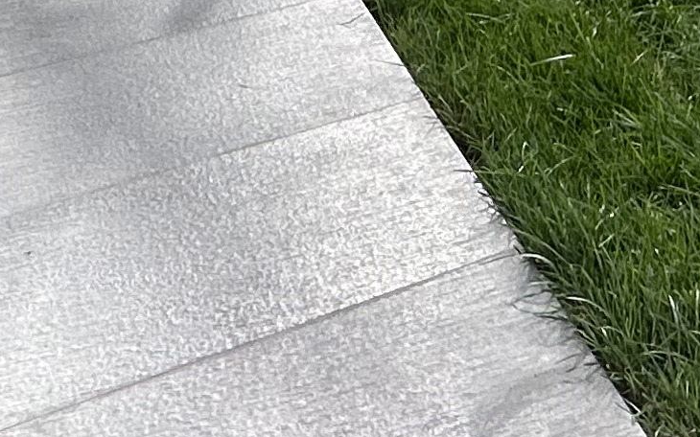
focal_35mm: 82
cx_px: 1011
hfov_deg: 21.6
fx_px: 1564
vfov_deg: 12.6
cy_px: -592
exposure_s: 1/332
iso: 40
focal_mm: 2.22
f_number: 2.2
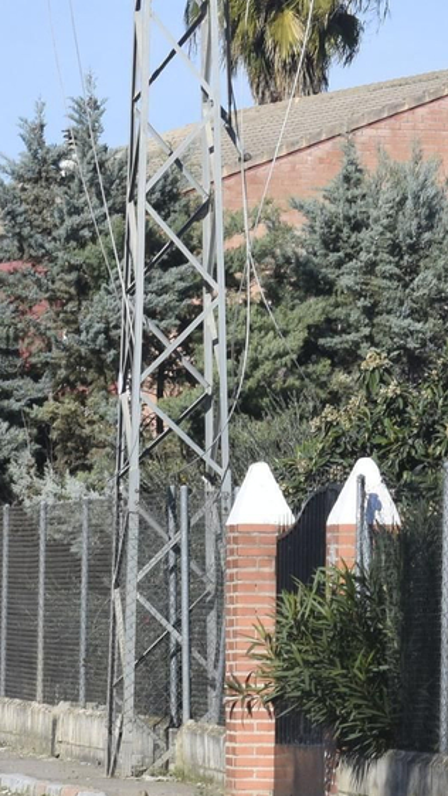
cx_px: 208
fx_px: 7753
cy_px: 615
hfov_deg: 3.3
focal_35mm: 367
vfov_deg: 5.9
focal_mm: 82
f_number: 16
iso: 250
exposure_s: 1/200
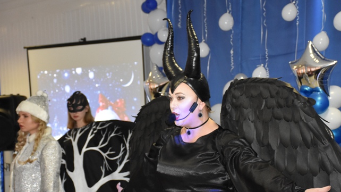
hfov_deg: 25.7
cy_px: 103
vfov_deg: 14.6
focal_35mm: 83
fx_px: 747
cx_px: 195
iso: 2500
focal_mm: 45
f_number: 4.5
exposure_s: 1/60
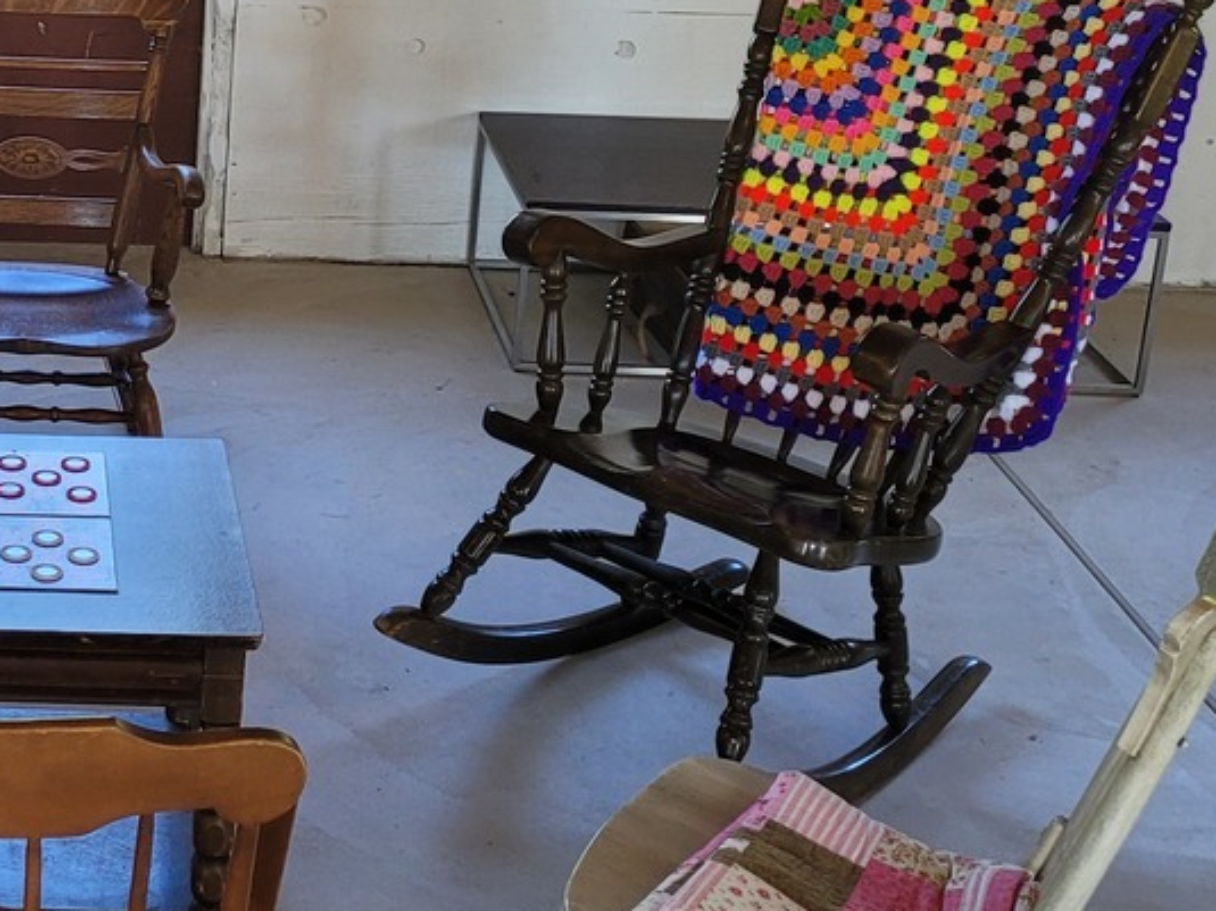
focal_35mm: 70
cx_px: -61
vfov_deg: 20.7
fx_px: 2458
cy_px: 148
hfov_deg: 26.0
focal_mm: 5.4
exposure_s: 1/120
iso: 100
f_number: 1.8
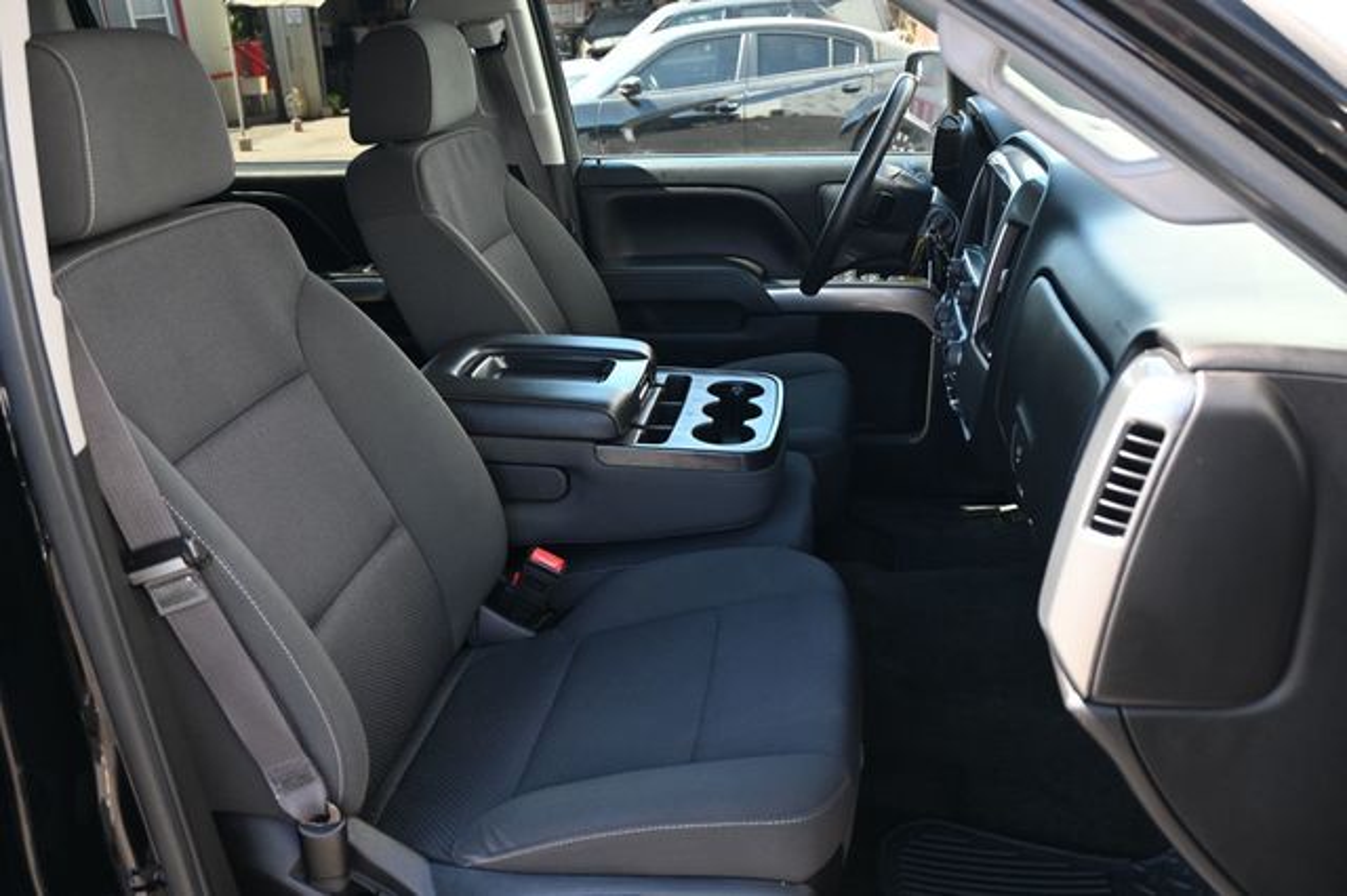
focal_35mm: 32
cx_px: 674
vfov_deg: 41.7
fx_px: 1178
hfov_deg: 59.5
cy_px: 448
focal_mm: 21
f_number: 4
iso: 400
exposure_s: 1/200
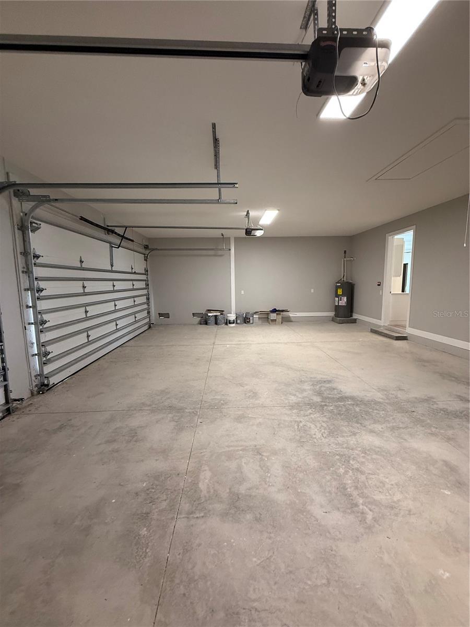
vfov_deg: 102.1
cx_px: 235
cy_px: 314
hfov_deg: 85.7
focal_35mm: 14
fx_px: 253
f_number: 2.2
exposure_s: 1/60
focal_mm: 2.22
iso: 250
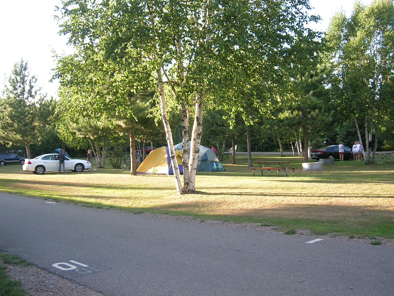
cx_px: 197
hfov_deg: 46.8
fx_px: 455
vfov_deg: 36.0
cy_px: 148
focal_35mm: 40
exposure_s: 1/91.7
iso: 50
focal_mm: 6.1
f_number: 2.9
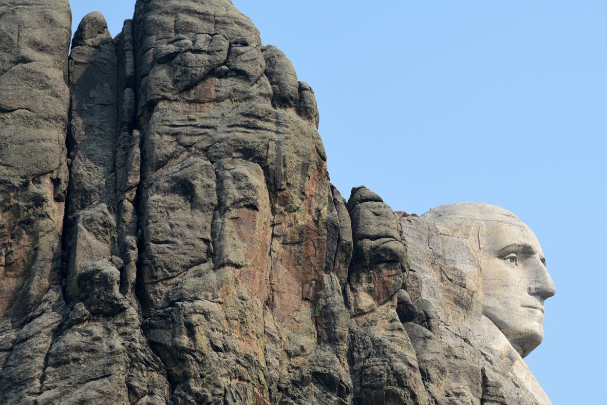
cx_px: 468
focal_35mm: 208
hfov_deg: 9.9
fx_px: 3508
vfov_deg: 6.6
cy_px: 260
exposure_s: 1/500
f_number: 5.6
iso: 100
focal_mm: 120
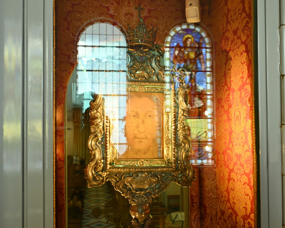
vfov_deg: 36.5
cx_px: 138
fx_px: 346
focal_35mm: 41
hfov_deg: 44.8
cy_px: 114
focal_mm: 24
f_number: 4
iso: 1250
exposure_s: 1/30
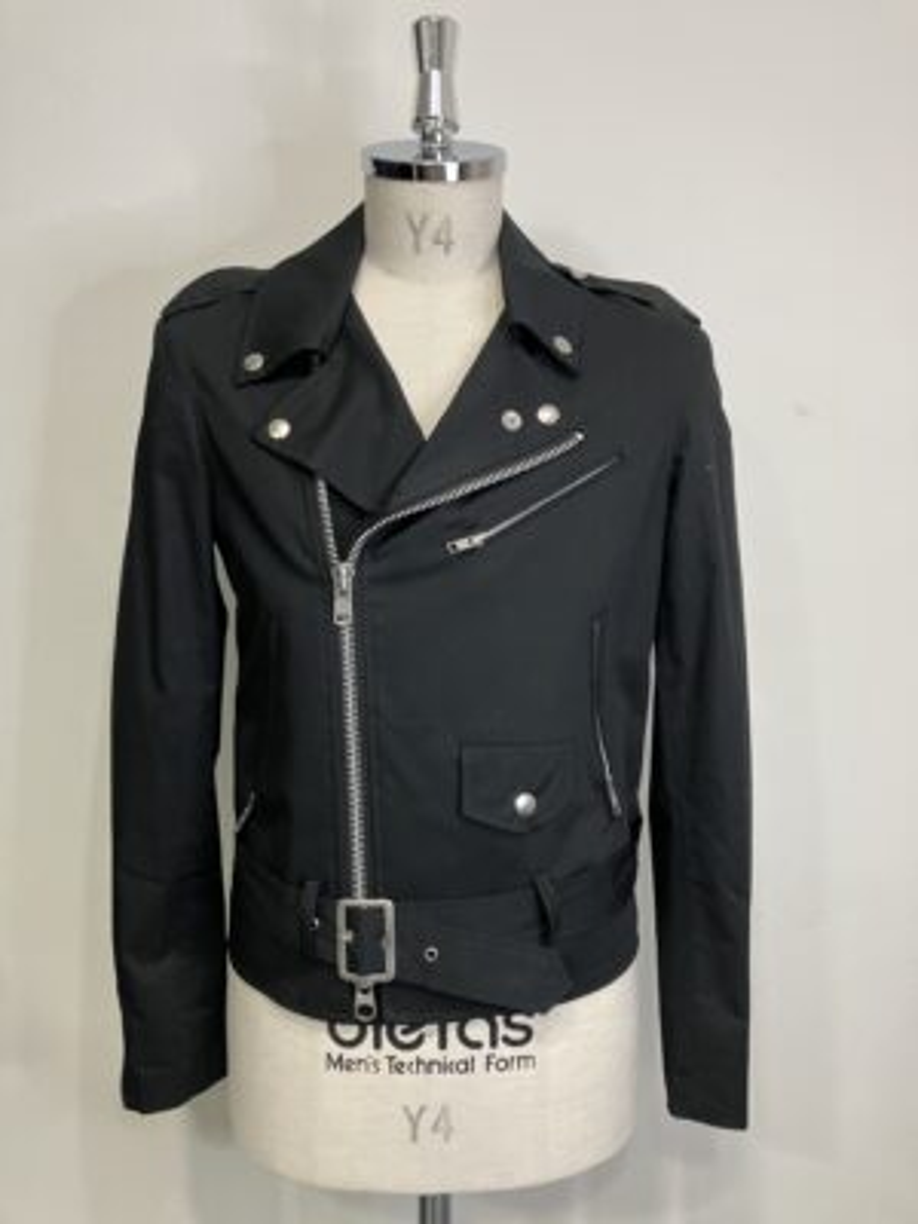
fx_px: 990
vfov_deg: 63.4
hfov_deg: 49.7
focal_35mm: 28
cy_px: 612
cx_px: 459
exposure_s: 1/50
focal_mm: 3.99
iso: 125
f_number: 1.8
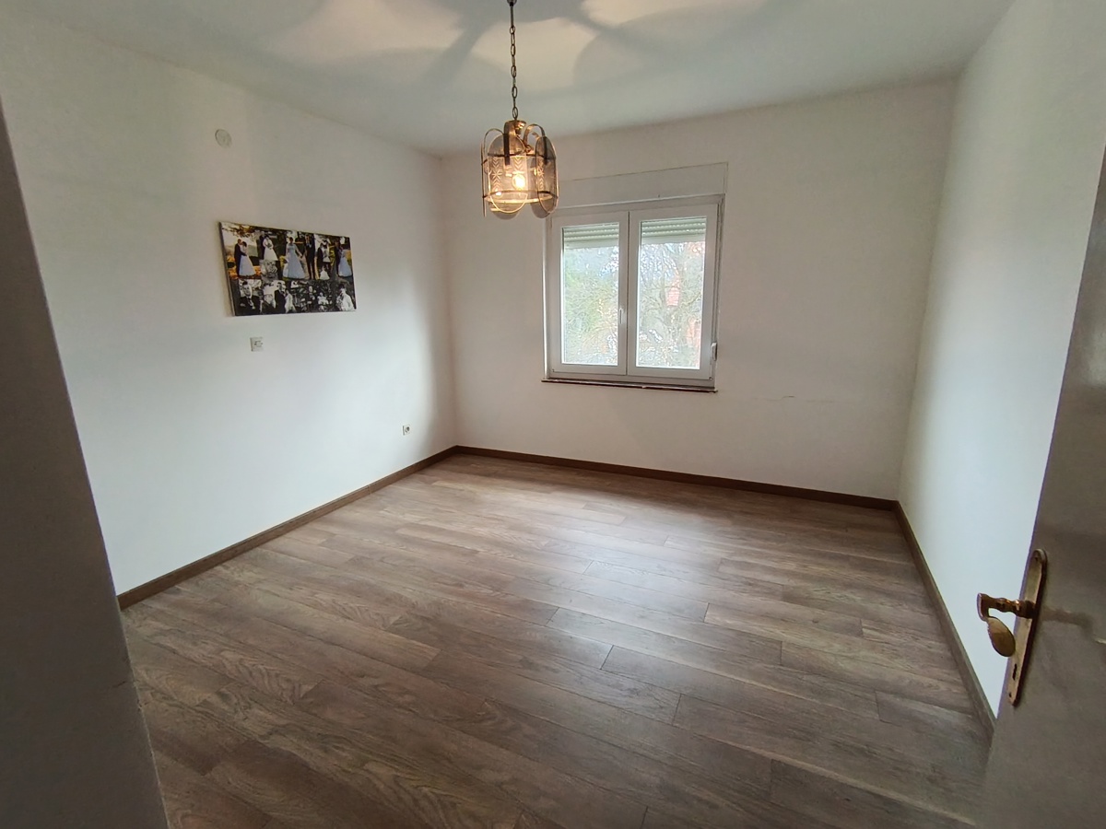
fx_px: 543
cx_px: 553
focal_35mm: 17
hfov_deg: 91.0
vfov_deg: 74.7
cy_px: 414
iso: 397
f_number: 2.2
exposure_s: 1/50
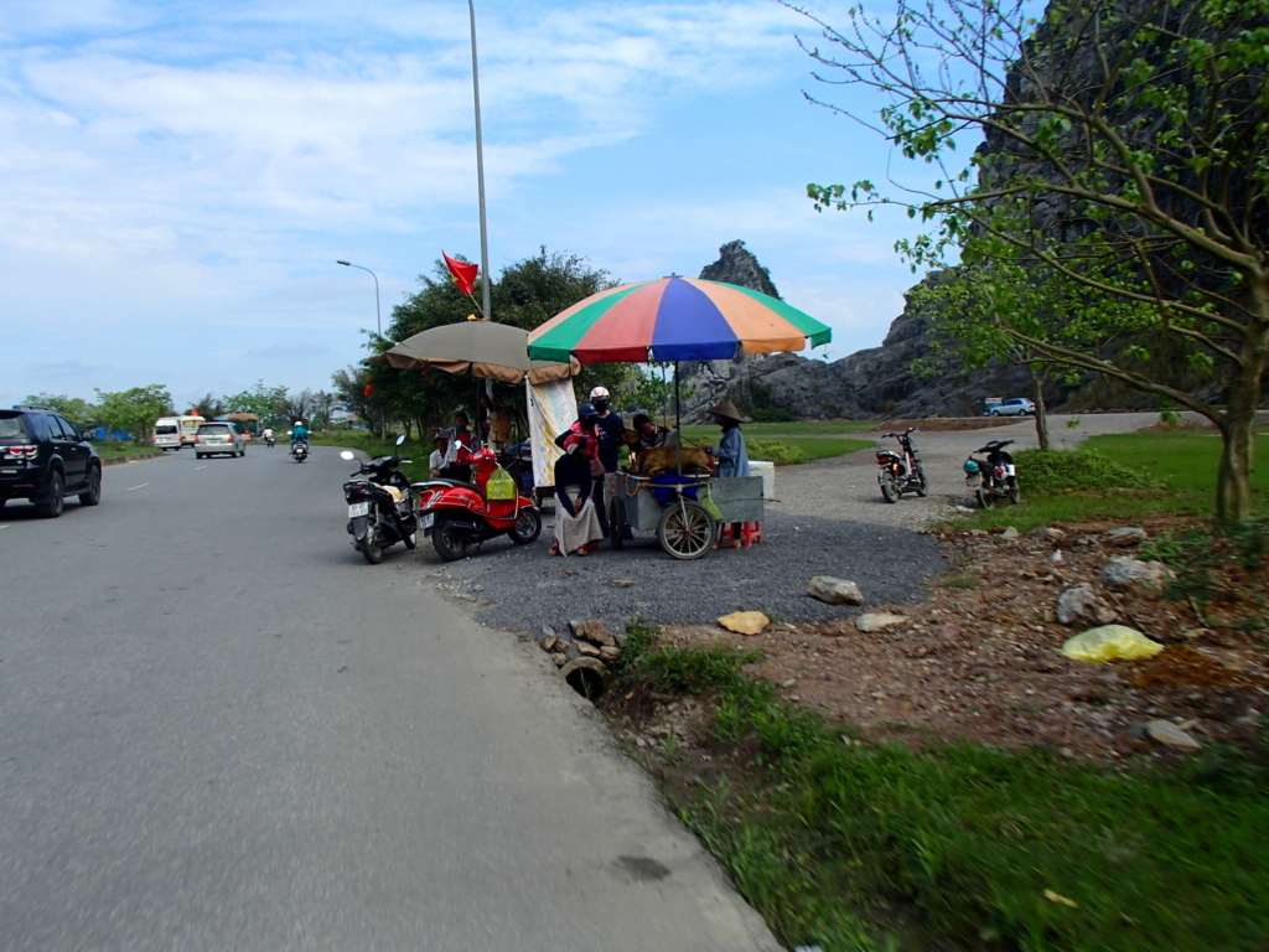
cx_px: 634
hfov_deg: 63.4
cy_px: 476
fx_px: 1026
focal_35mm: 28
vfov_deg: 49.7
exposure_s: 1/100
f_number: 11
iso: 100
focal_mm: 5
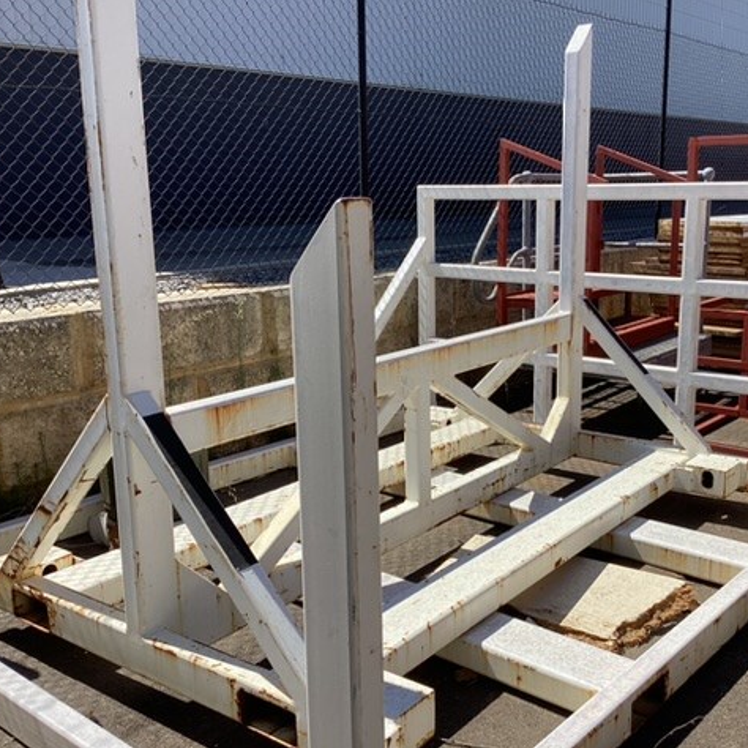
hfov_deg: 44.8
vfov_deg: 44.9
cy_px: 372
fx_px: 905
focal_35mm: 37
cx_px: 434
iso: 25
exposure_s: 1/1538
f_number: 2.4
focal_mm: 3.3
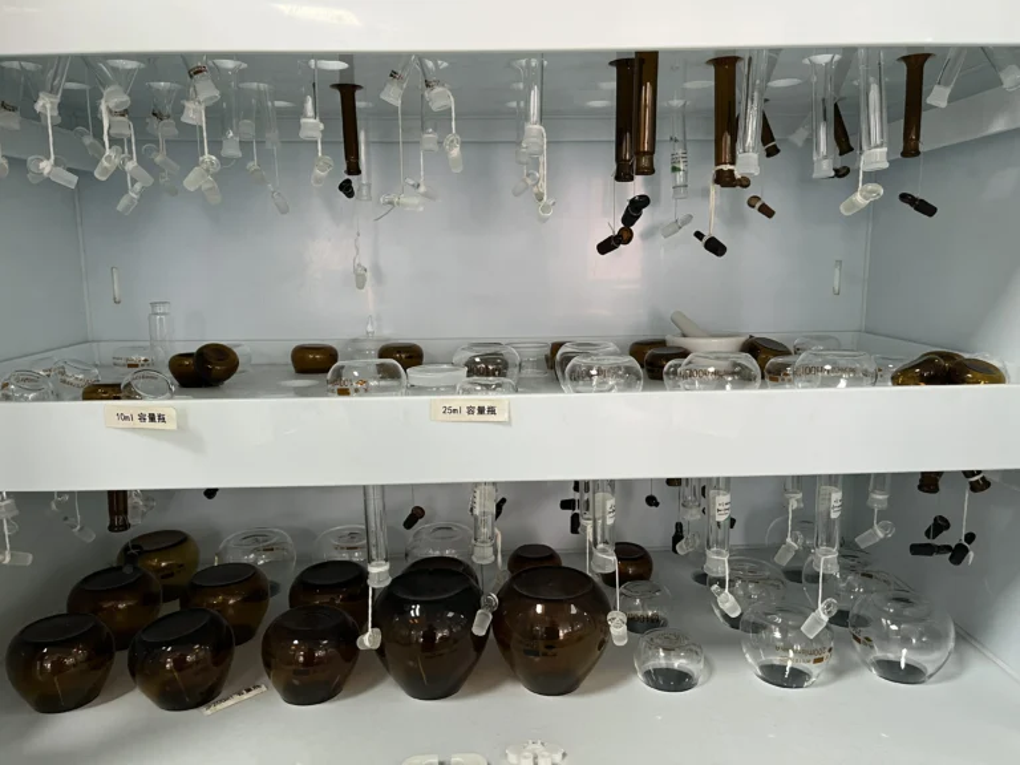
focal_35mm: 26
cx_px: 510
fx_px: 766
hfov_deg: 67.3
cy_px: 382
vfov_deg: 53.1
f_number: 1.6
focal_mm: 5.1
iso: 125
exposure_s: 1/65
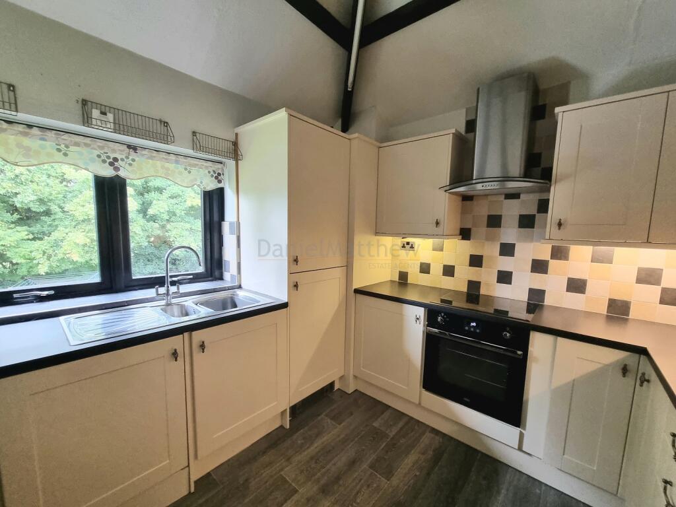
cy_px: 254
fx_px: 254
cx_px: 338
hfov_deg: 106.2
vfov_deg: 89.9
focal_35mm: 13
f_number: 2.2
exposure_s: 1/50
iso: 320
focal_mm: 2.2
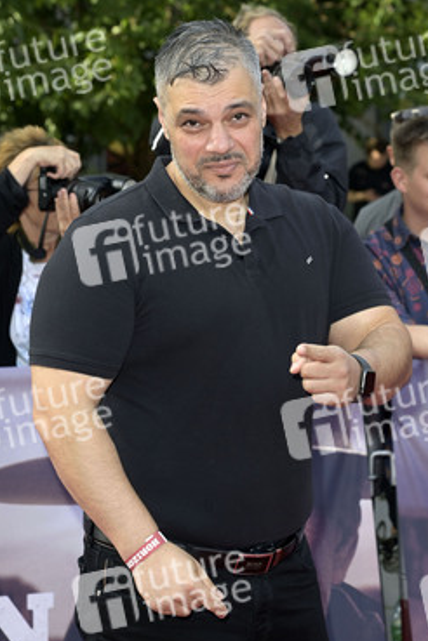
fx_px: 1641
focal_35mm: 92
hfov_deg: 14.9
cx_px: 212
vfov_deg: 22.1
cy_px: 332
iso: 400
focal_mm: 85
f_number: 5.6
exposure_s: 1/250
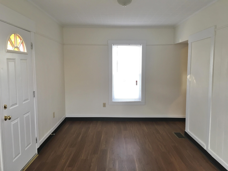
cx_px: 114
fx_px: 191
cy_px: 86
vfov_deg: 48.2
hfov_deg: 61.7
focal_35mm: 29
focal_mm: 4.15
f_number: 2.2
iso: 80
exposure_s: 1/30
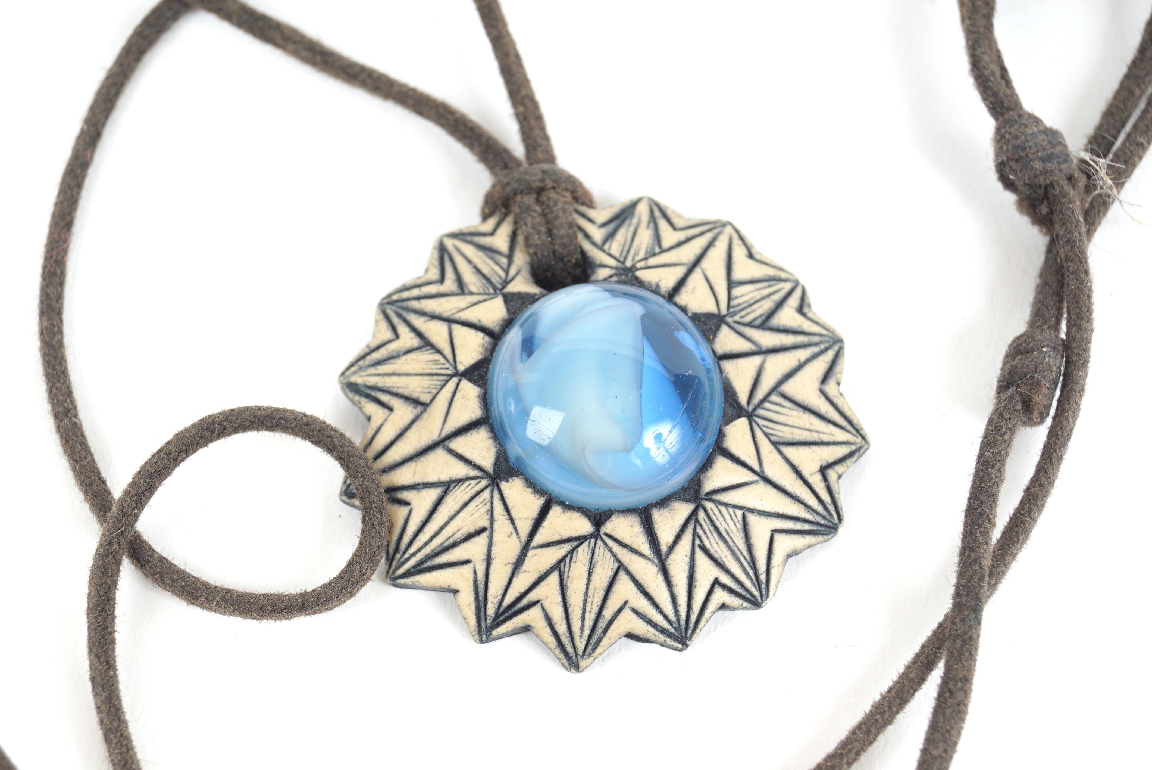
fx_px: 2641
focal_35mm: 82
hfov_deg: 24.6
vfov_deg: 16.6
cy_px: 385
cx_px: 576
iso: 100
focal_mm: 55
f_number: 16
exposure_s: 1/125
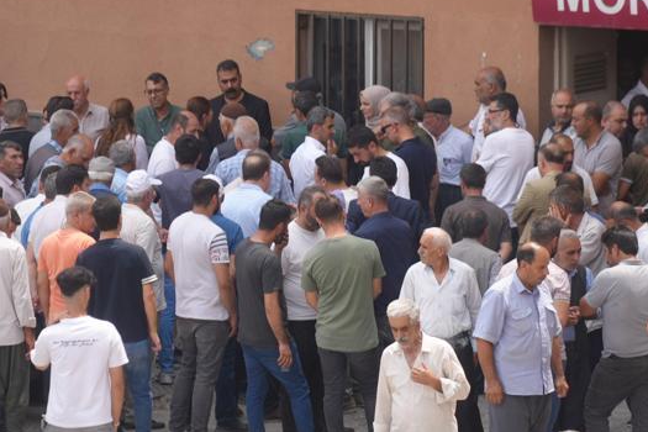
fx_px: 6336
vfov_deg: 3.9
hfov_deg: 5.9
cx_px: 355
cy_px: 180
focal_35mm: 352
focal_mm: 240
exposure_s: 1/250
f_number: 6.3
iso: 125
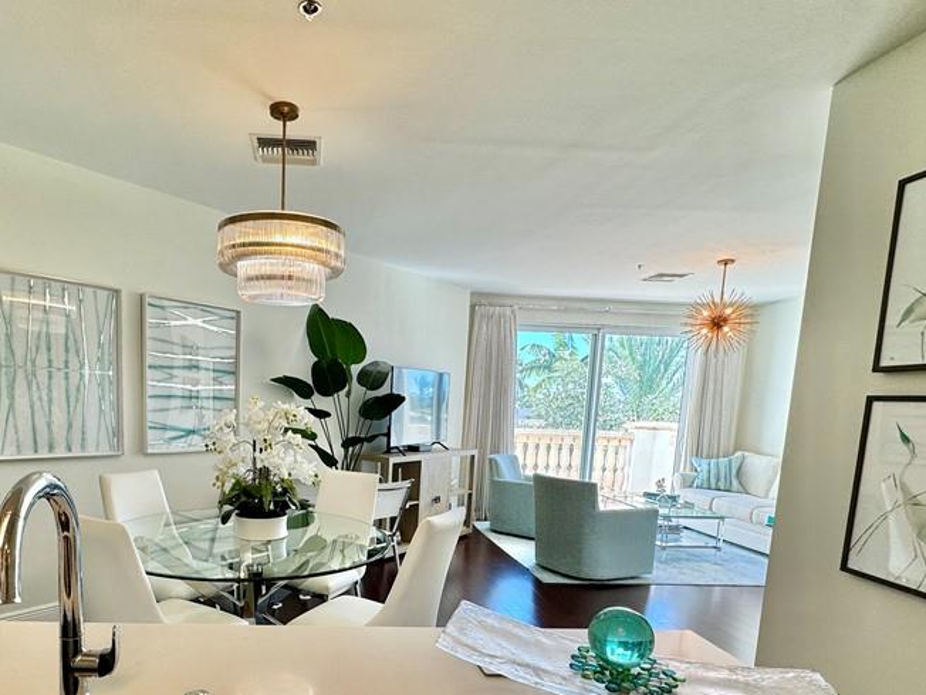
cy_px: 478
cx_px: 339
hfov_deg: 74.9
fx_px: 589
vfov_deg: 59.3
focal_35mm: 22
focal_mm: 2.22
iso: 64
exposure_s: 1/120
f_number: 2.2
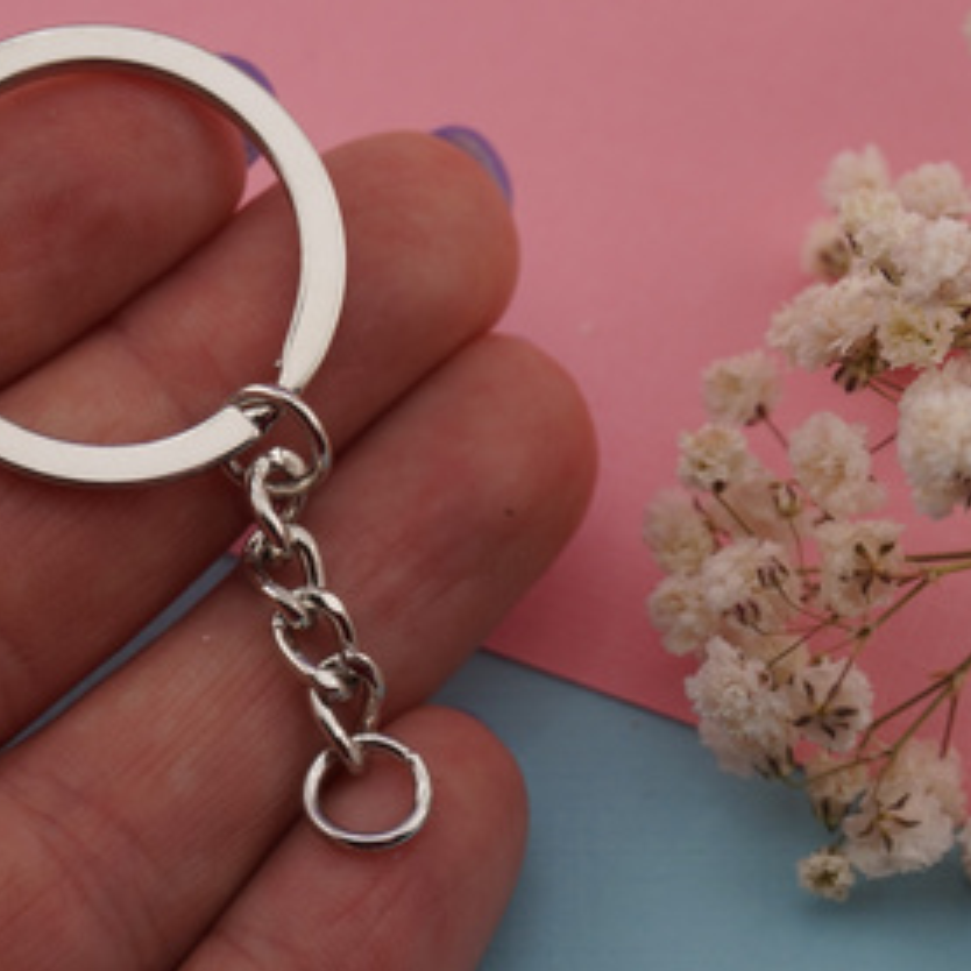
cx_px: 451
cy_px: 489
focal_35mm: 85
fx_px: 2688
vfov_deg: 20.5
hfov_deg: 20.5
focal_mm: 41
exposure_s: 1/100
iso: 100
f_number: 8
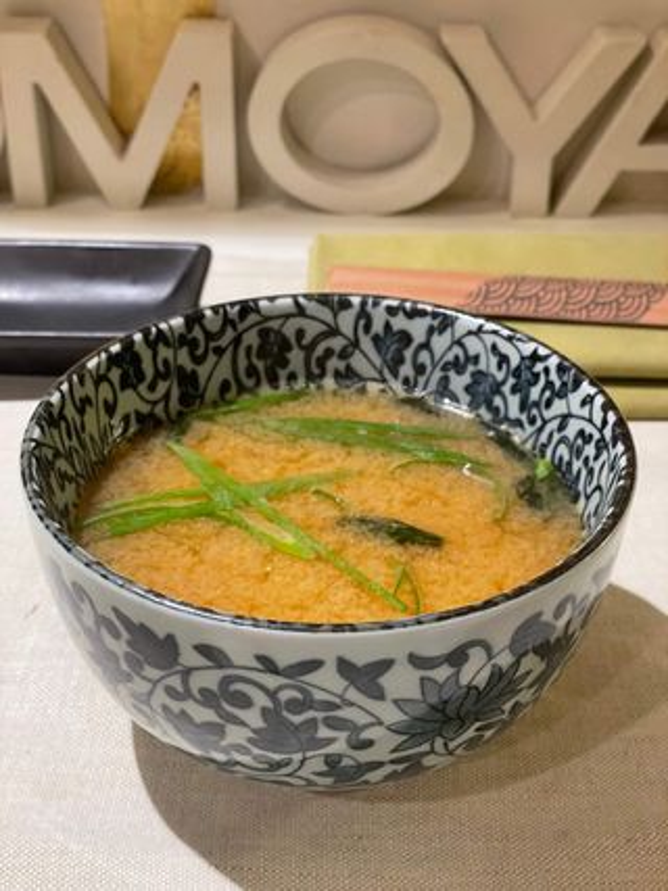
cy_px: 446
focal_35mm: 52
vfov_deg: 36.8
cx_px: 334
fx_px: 1339
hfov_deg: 28.0
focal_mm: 6
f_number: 2
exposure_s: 1/50
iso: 320
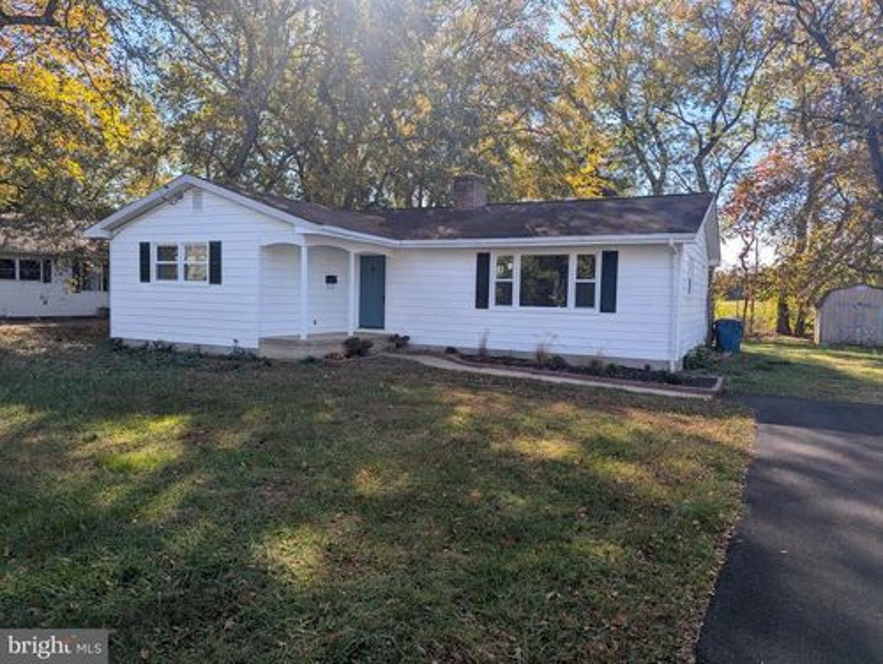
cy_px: 332
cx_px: 442
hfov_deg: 71.5
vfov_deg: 56.9
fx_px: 613
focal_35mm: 24
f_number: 1.85
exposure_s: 1/858
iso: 41
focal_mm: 6.81
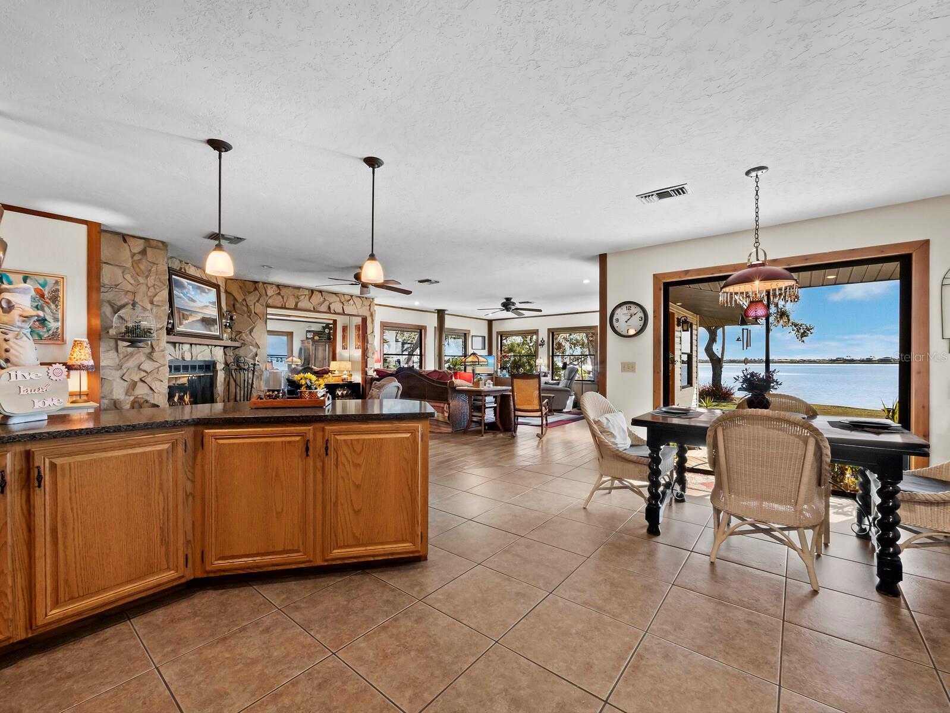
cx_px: 475
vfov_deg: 85.7
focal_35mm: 14
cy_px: 356
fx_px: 384
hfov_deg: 102.0
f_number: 11
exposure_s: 1/1.67
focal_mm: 7
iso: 400
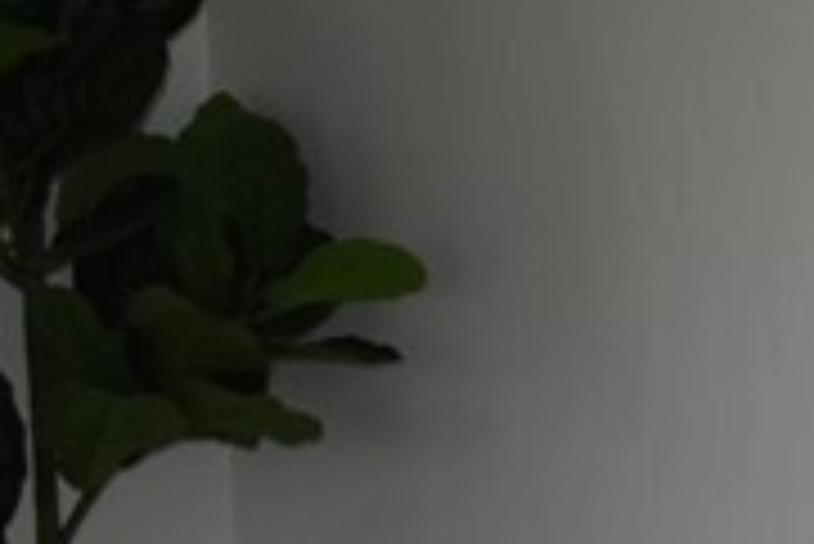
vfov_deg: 6.1
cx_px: 2172
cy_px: 229
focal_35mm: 225
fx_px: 5091
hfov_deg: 8.2
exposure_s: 1/200
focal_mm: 25
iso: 200
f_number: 4
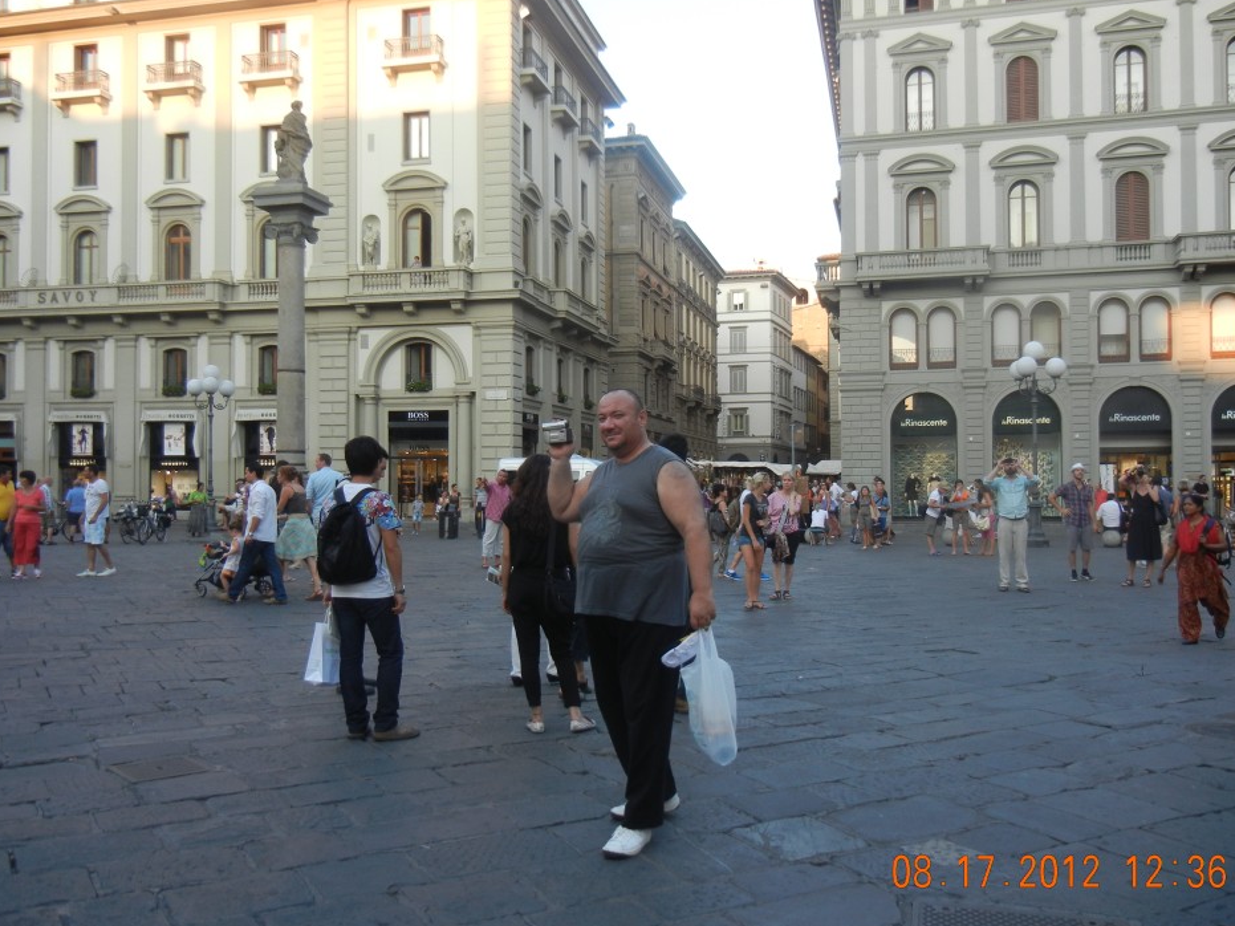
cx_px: 630
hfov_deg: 55.4
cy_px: 468
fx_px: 1177
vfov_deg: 42.9
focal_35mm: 33
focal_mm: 5.4
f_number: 3.5
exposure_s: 1/140
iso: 160
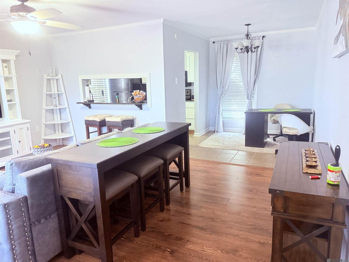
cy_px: 131
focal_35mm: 24
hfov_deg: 71.6
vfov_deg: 56.8
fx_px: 242
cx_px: 174
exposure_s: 1/60
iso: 500
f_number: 1.78
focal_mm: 6.76
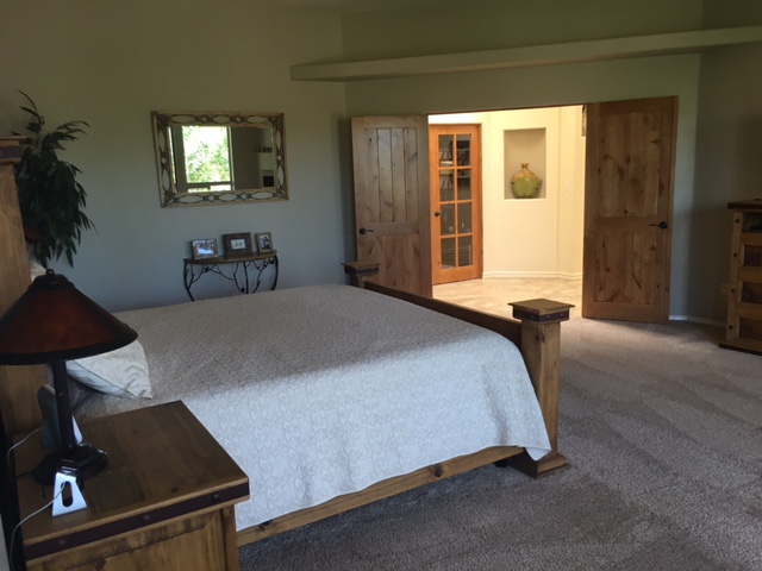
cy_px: 286
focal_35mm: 29
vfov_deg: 48.2
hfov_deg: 61.7
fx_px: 638
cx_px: 381
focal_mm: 4.15
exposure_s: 1/30
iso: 32
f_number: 2.2
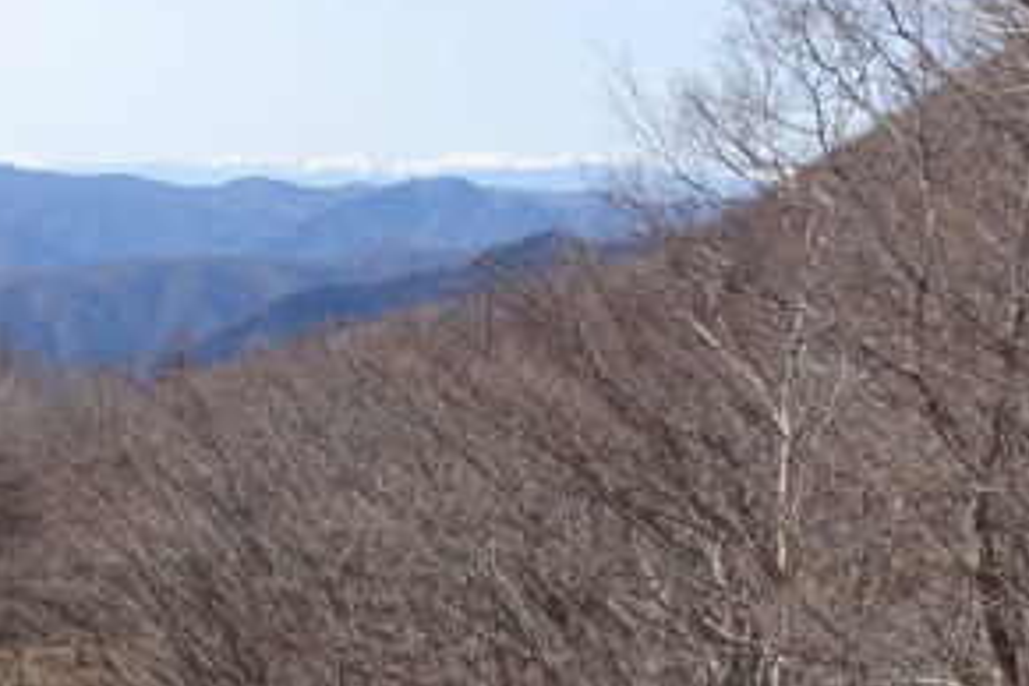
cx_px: 141
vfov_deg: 14.1
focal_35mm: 97
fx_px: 2772
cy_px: 435
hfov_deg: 20.7
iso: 125
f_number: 5.6
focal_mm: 17.27
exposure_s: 1/400
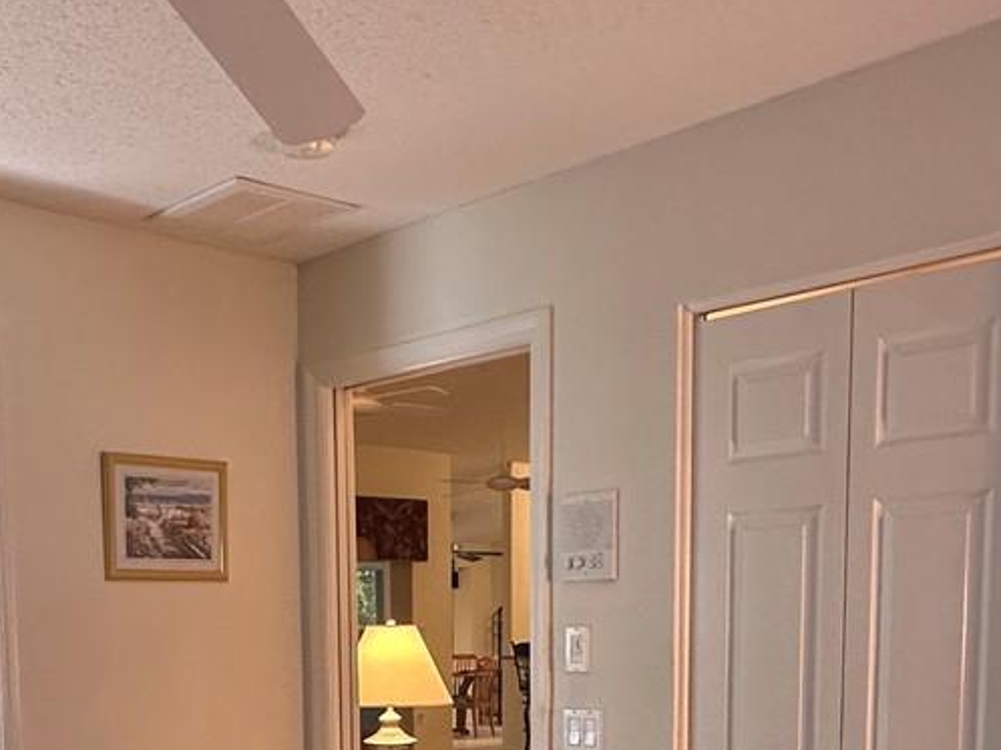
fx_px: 1301
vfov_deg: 29.6
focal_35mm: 45
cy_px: 778
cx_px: 297
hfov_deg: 41.3
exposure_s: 1/60
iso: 160
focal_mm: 2.22
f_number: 2.2
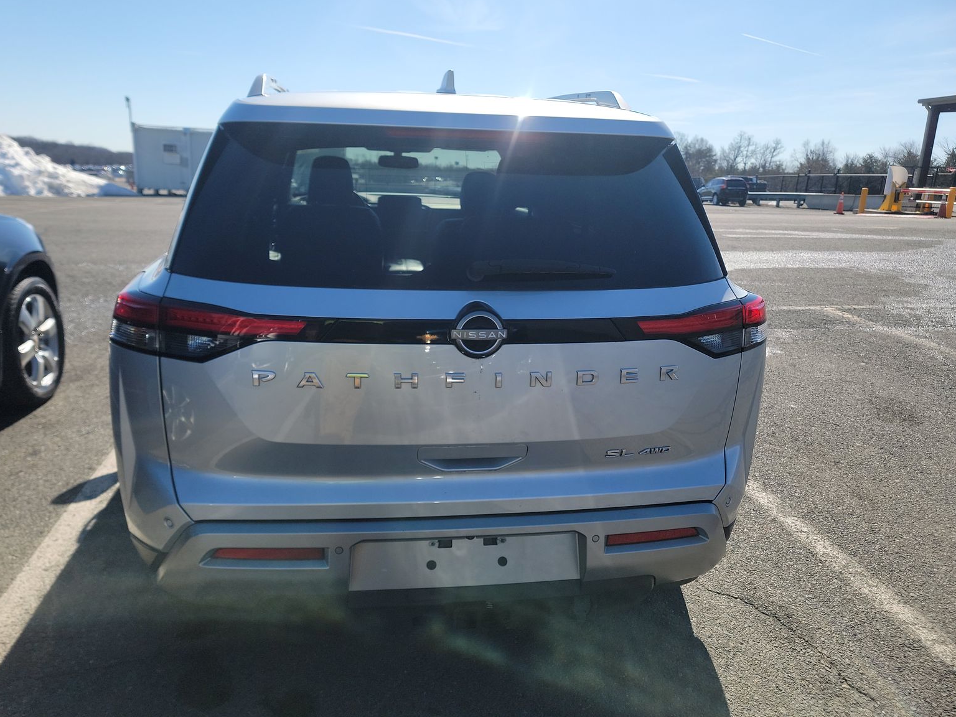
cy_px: 350
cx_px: 466
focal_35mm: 25
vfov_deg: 54.9
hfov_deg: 69.4
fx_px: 690
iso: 50
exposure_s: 1/1002
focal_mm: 6.7
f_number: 1.8
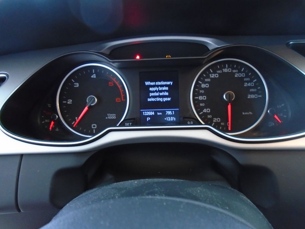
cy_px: 114
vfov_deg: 53.1
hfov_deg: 67.3
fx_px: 229
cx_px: 152
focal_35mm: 26
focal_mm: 4.6
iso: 400
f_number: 3.2
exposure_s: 1/8
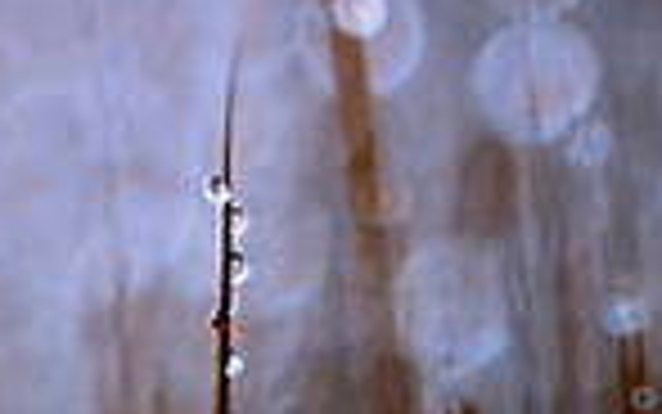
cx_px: -671
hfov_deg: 1.9
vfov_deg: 1.2
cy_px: 220
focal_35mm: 1087
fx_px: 19627
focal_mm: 105
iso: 200
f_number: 11
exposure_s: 1/100
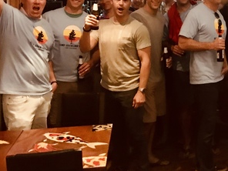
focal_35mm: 68
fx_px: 448
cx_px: 234
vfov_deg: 21.1
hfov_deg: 26.8
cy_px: 11
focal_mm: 3.99
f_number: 1.8
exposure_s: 1/4
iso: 125
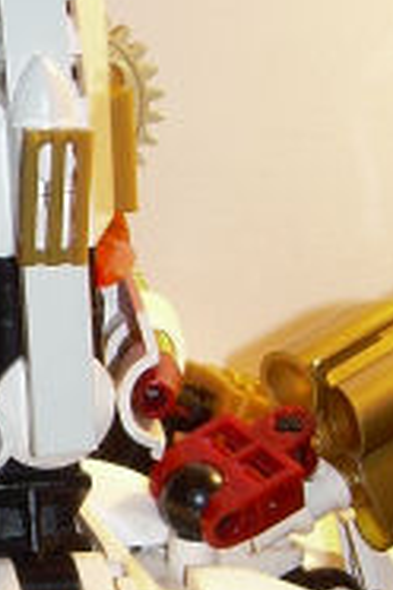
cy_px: 447
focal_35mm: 145
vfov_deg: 14.1
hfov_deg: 9.4
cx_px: -46
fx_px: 2374
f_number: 2.8
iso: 50
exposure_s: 1/30
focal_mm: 6.3
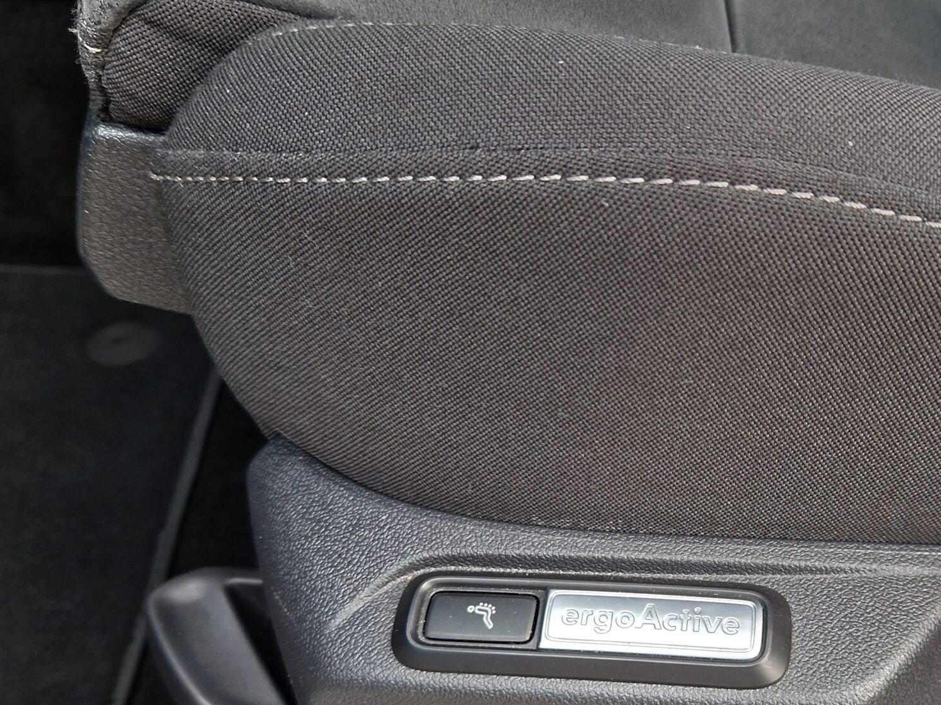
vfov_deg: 35.5
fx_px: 1087
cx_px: 672
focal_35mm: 40
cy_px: 482
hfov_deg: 45.6
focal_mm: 5.4
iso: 125
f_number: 1.8
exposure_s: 1/100
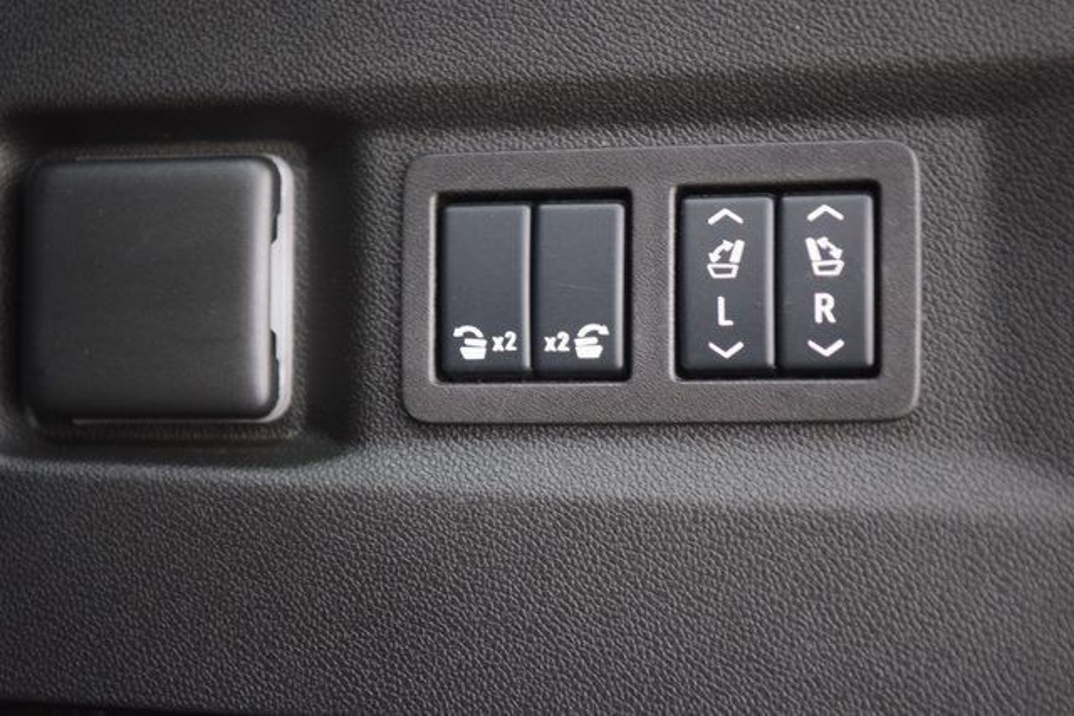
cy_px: 358
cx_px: 537
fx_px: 3133
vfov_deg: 13.0
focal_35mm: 105
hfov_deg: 19.5
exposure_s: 1/5
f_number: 2.8
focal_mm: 70
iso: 1600
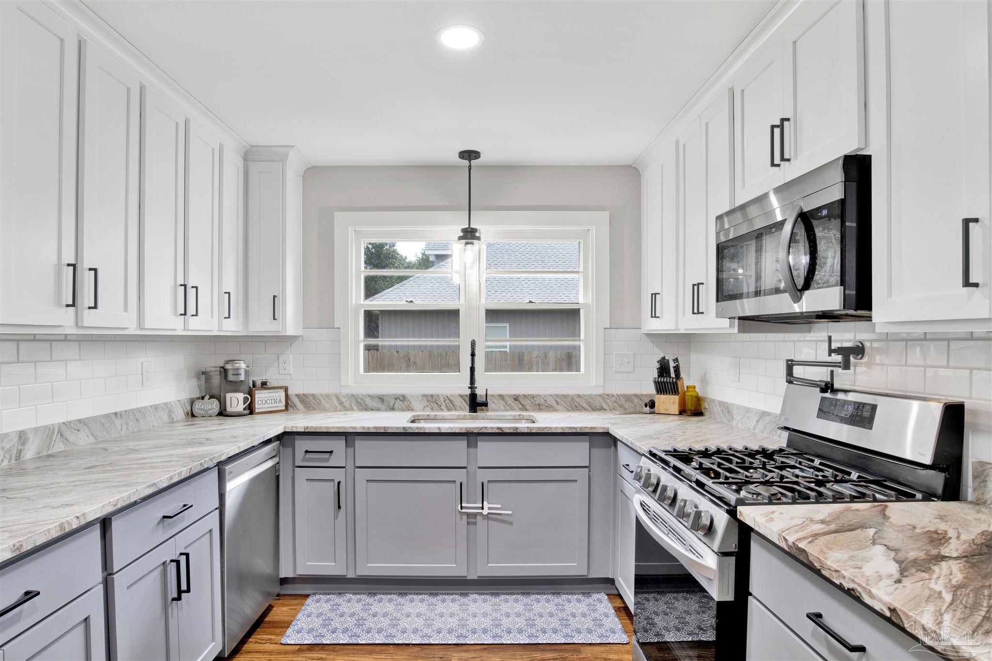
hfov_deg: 84.0
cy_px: 330
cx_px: 496
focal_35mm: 20
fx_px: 551
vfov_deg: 61.9
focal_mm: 20
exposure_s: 1/8
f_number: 11
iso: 200
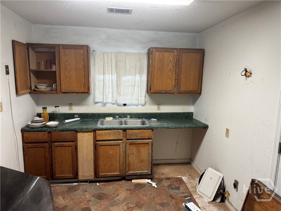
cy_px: 106
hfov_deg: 71.6
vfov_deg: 56.8
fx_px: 195
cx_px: 140
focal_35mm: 24
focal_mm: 6.76
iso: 200
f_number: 1.78
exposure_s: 1/60
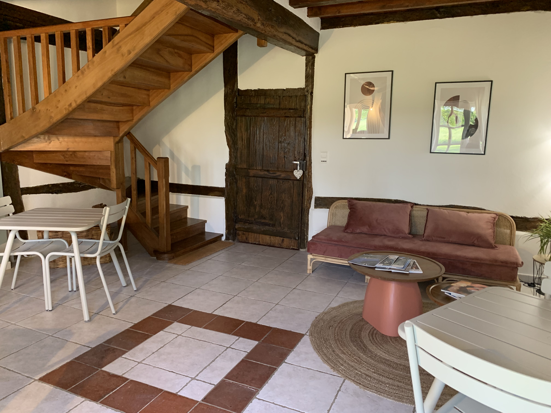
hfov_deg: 67.3
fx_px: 414
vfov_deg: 53.1
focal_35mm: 26
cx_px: 276
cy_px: 206
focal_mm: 4.25
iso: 250
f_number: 1.8
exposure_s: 1/60
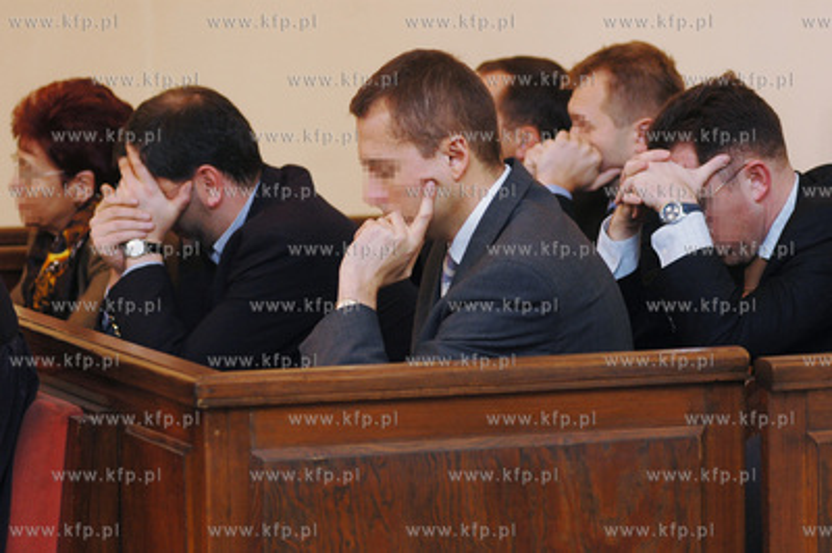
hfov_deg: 12.2
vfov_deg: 8.2
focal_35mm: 168
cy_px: 276
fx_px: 3879
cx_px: 416
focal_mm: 112
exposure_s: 1/100
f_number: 3.5
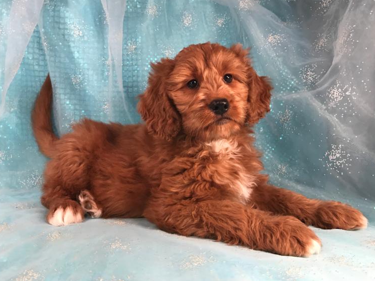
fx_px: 325
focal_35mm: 30
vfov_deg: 46.8
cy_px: 140
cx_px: 186
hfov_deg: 60.0
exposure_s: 1/40
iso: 20
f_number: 1.8
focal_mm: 3.99
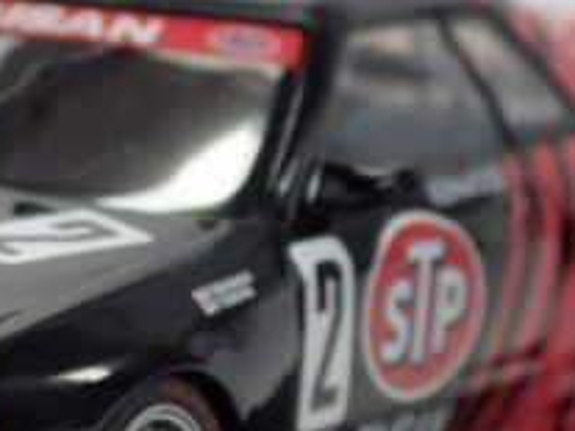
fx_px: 4466
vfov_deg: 5.5
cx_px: -31
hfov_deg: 7.3
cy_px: 220
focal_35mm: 269
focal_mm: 15.6
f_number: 4.4
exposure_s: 1/60
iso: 640
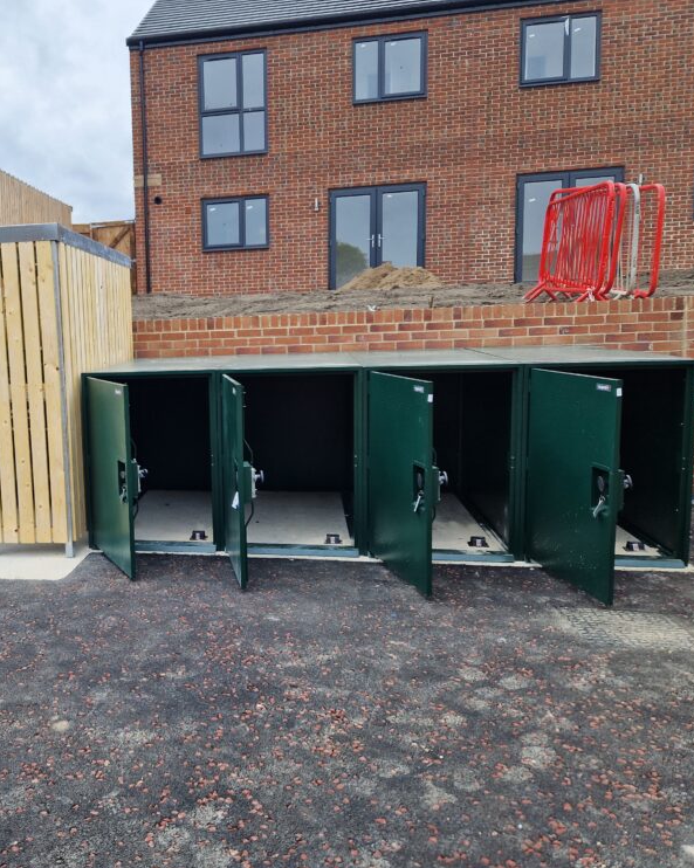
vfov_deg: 57.2
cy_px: 429
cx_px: 129
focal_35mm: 31
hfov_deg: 44.5
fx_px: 796
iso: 50
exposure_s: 1/992
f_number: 1.8
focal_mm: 5.4
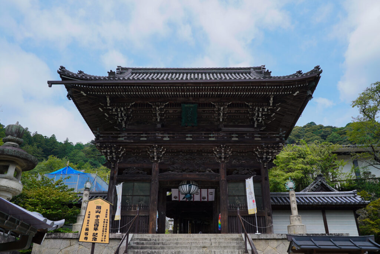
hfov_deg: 58.7
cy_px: 127
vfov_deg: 41.2
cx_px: 190
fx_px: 338
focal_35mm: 32
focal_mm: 32
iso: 100
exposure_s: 1/200
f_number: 8
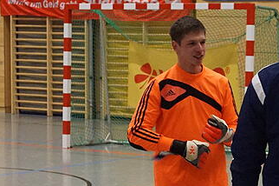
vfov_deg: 9.6
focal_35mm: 141
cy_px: 180
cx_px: 299
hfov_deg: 14.3
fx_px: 1092
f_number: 4.5
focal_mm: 28
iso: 3200
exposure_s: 1/250
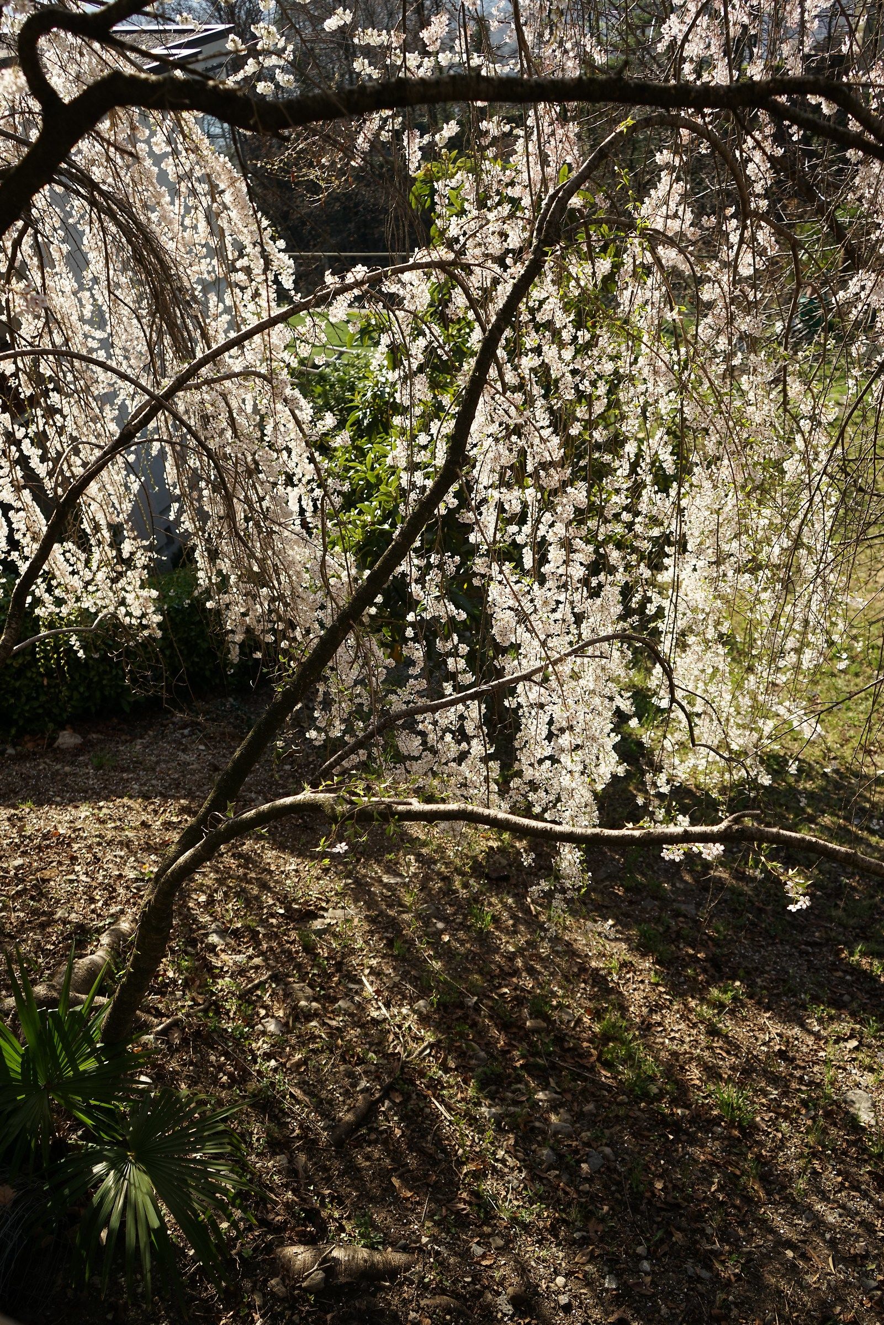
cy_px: 662
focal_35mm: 28
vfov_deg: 65.5
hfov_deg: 46.4
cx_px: 442
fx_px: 1031
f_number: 4
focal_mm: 28
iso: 250
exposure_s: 1/1000
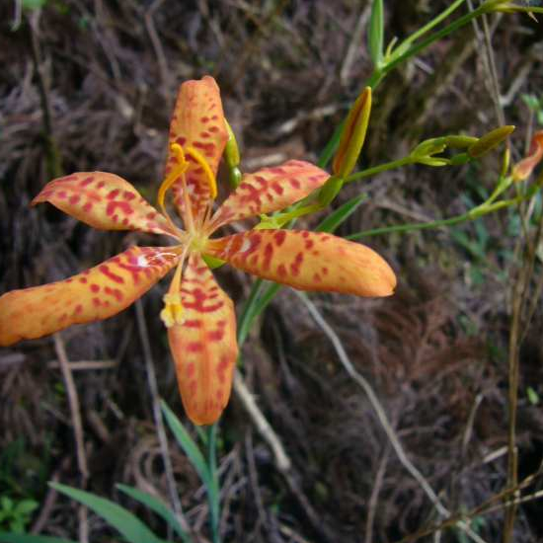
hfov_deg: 46.0
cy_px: 236
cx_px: 272
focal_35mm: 36
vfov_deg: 45.9
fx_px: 639
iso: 80
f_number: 2.8
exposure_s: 1/40
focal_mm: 4.6
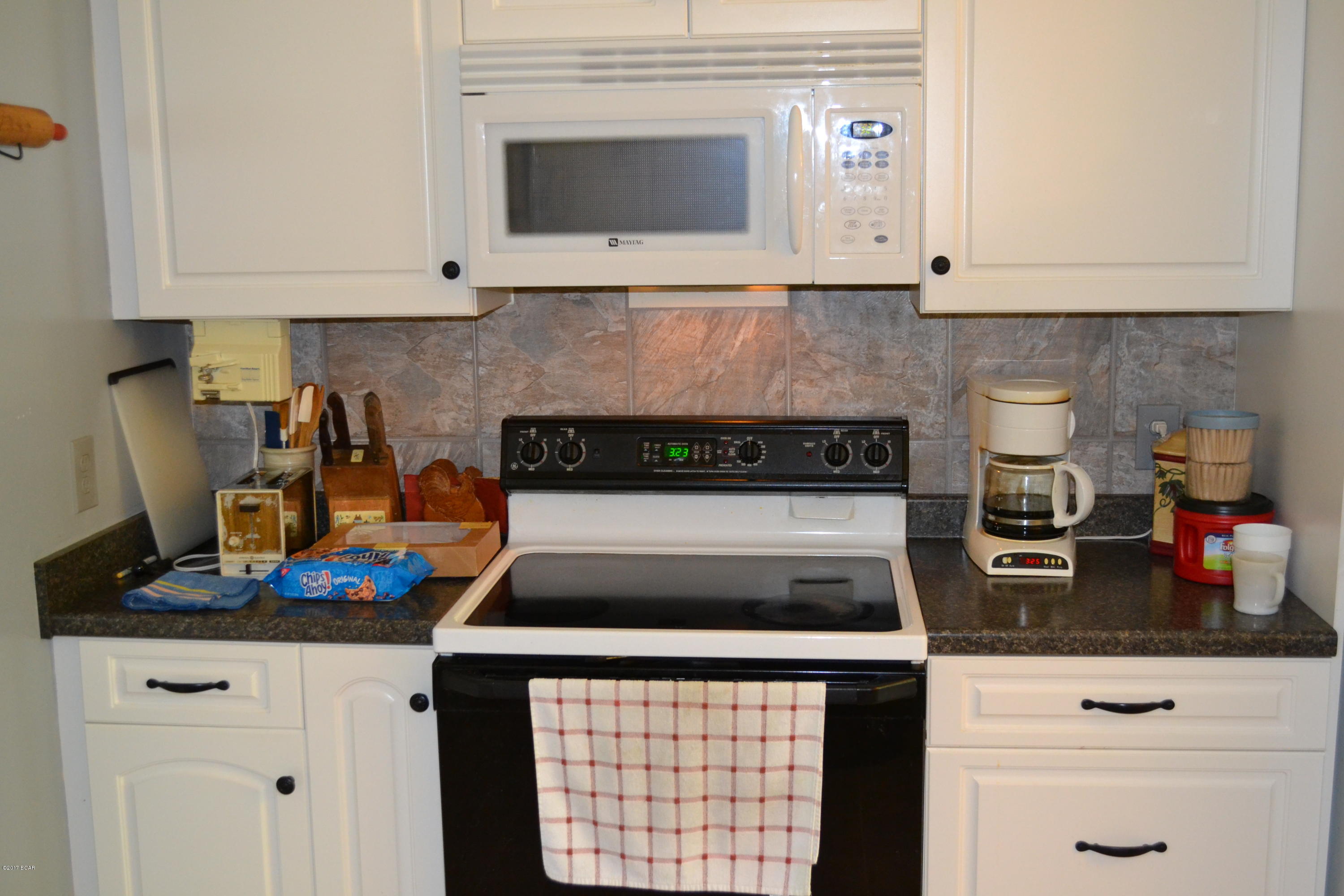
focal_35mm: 39
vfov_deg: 34.2
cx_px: 672
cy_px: 448
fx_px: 1456
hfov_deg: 49.6
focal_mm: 26
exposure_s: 1/60
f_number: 4.2
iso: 1800
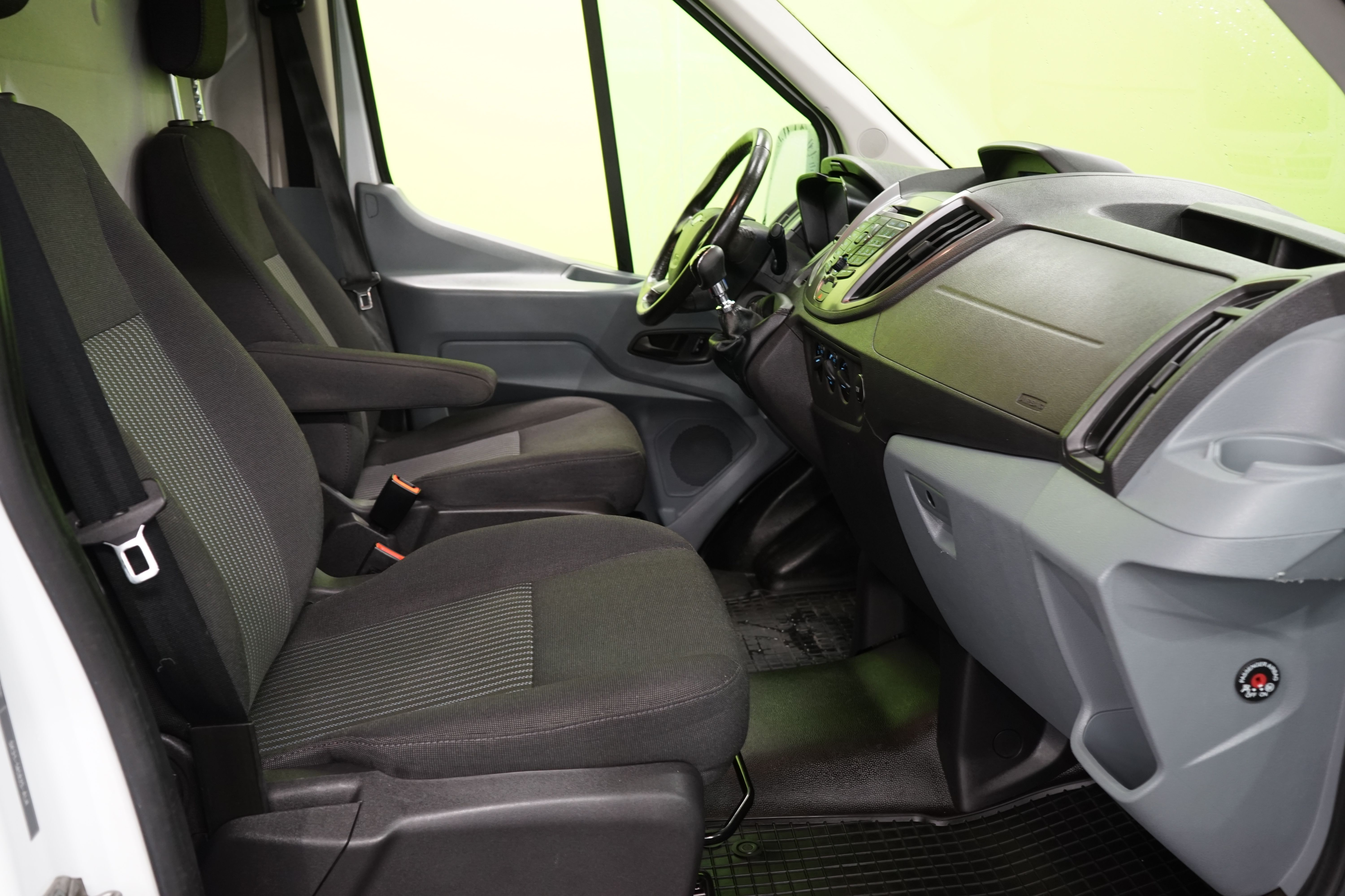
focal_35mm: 33
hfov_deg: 57.2
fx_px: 1233
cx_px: 672
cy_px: 448
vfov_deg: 40.0
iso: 800
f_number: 6.3
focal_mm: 33
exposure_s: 1/10
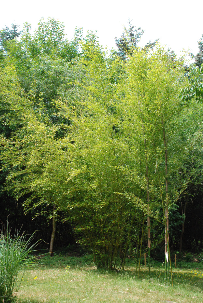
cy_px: 152
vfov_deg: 49.5
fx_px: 329
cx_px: 102
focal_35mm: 39
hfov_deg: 34.3
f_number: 11
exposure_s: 1/500
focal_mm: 26
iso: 1600
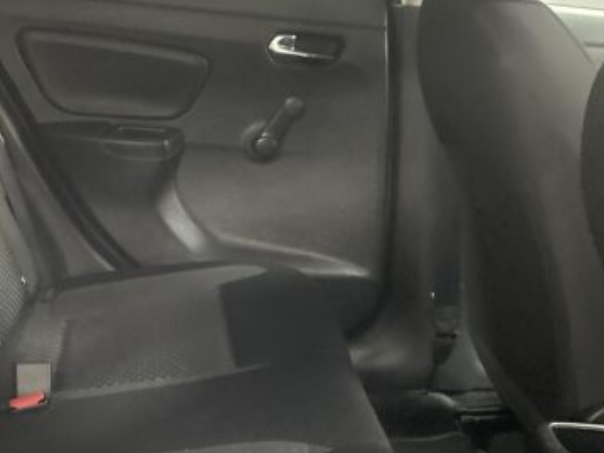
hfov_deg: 32.9
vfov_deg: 25.2
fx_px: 1012
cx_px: 185
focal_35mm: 58
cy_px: 259
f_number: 1.6
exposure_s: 1/10
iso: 500
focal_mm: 4.2
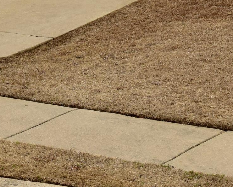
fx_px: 1179
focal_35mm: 171
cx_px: 186
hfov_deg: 11.2
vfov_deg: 8.8
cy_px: -109
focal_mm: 30
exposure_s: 1/320
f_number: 8
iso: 400
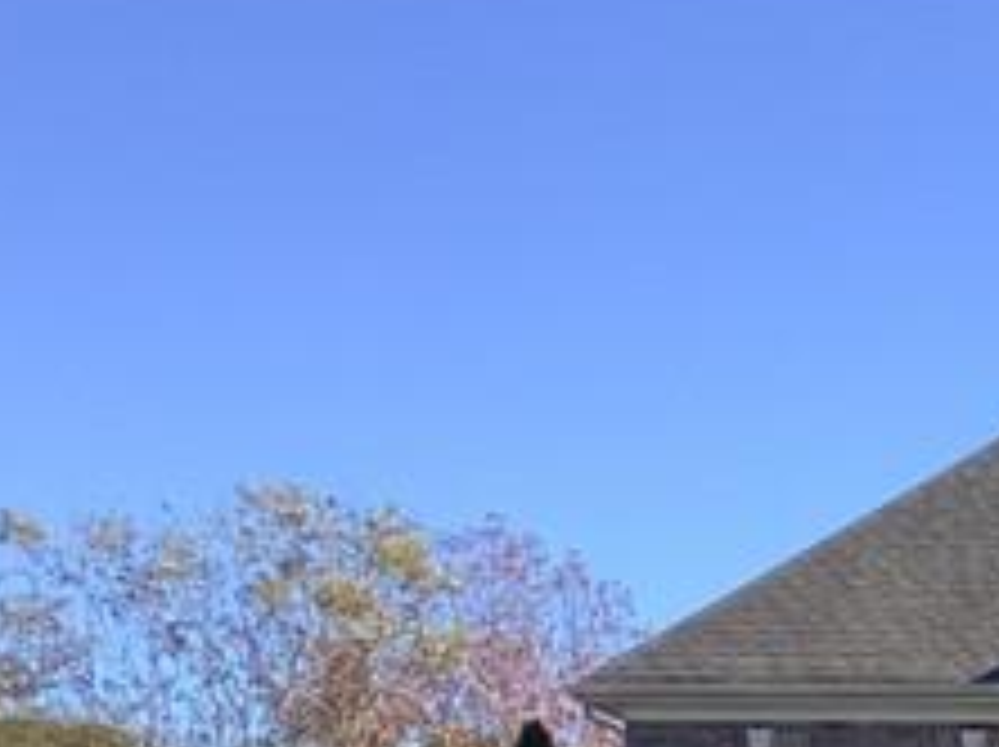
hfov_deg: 12.7
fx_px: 4122
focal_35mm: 143
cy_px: 1516
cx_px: 1746
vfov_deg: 9.6
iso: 25
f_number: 2.4
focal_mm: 3.3
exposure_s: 1/715
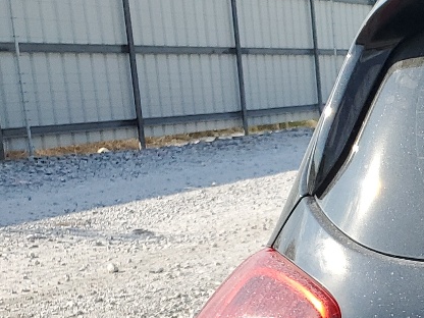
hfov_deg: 15.9
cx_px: 814
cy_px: 367
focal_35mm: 100
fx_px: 1225
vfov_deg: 14.4
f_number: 1.5
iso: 50
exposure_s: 1/2000
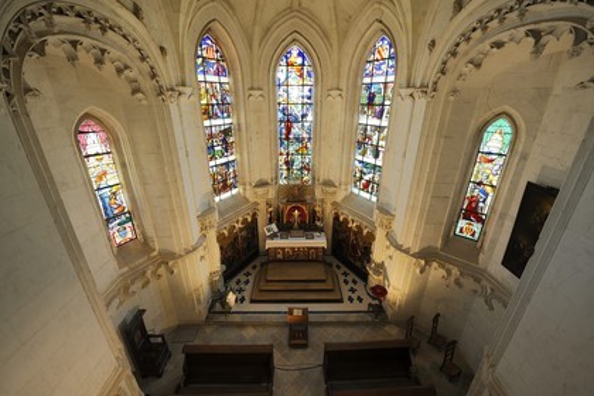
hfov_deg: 104.3
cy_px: 198
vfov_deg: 81.2
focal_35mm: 14
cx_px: 297
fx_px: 231
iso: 200
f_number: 8
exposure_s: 1/4
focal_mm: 14
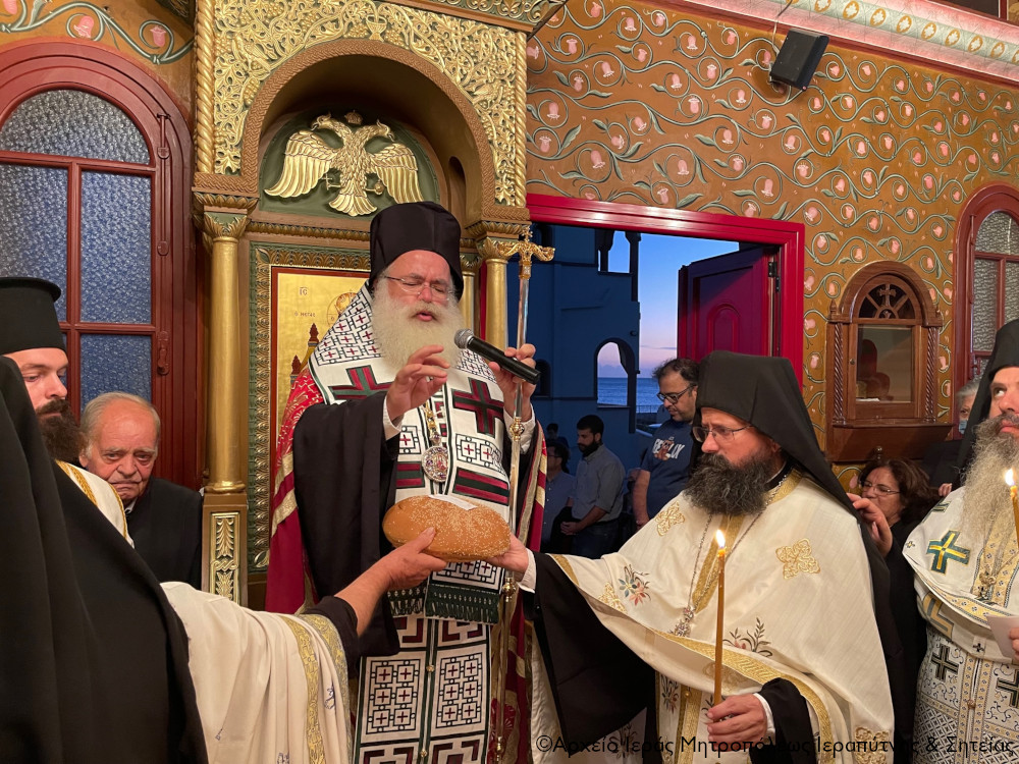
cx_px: 510
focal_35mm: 26
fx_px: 765
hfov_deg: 67.3
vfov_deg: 53.1
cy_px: 382
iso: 400
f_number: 1.6
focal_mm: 5.1
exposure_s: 1/33
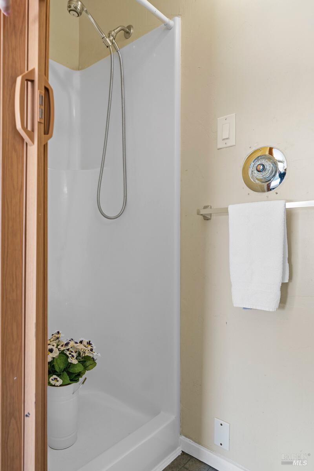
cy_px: 236
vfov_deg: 78.1
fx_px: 290
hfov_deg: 56.8
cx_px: 157
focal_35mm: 22
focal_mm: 22.2
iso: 320
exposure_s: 1/3
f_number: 7.1
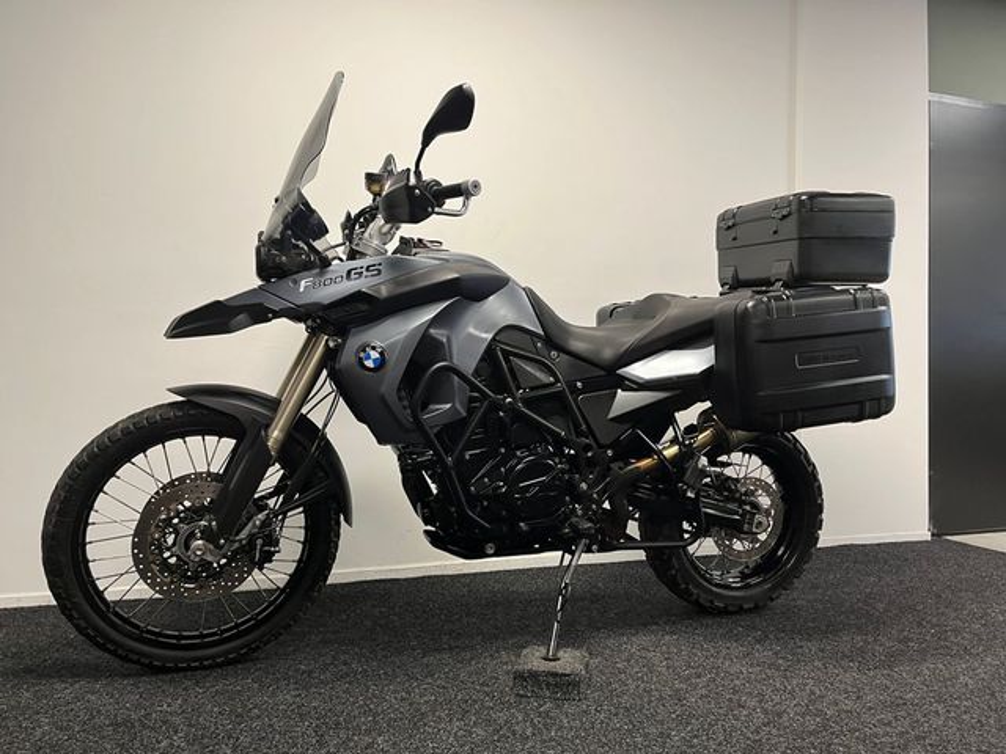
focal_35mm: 26
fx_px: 756
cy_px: 377
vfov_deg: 53.1
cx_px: 503
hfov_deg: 67.3
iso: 80
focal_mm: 5.1
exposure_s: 1/50
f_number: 1.6
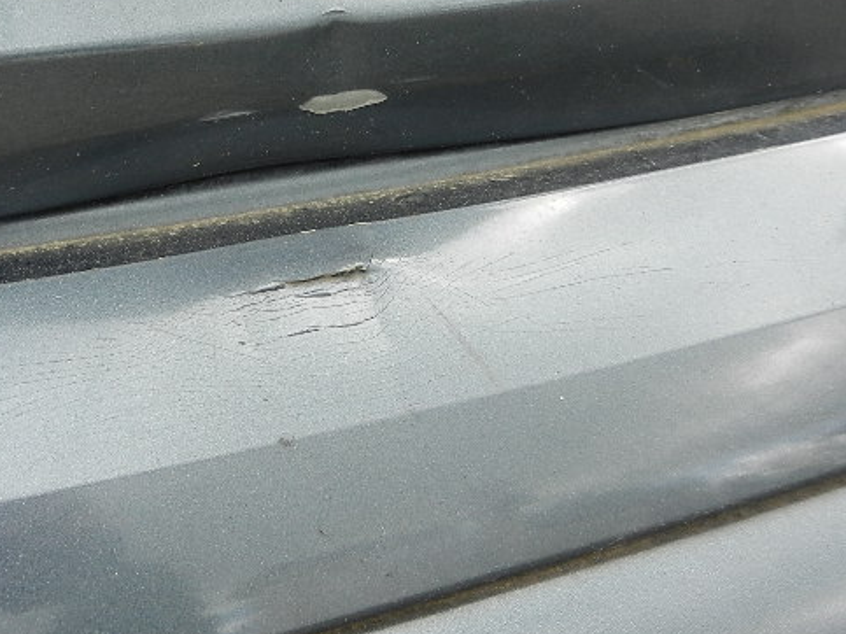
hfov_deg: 35.7
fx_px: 1295
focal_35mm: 53
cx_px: 259
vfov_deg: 27.3
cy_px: 212
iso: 160
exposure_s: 1/250
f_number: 3.5
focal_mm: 4.5
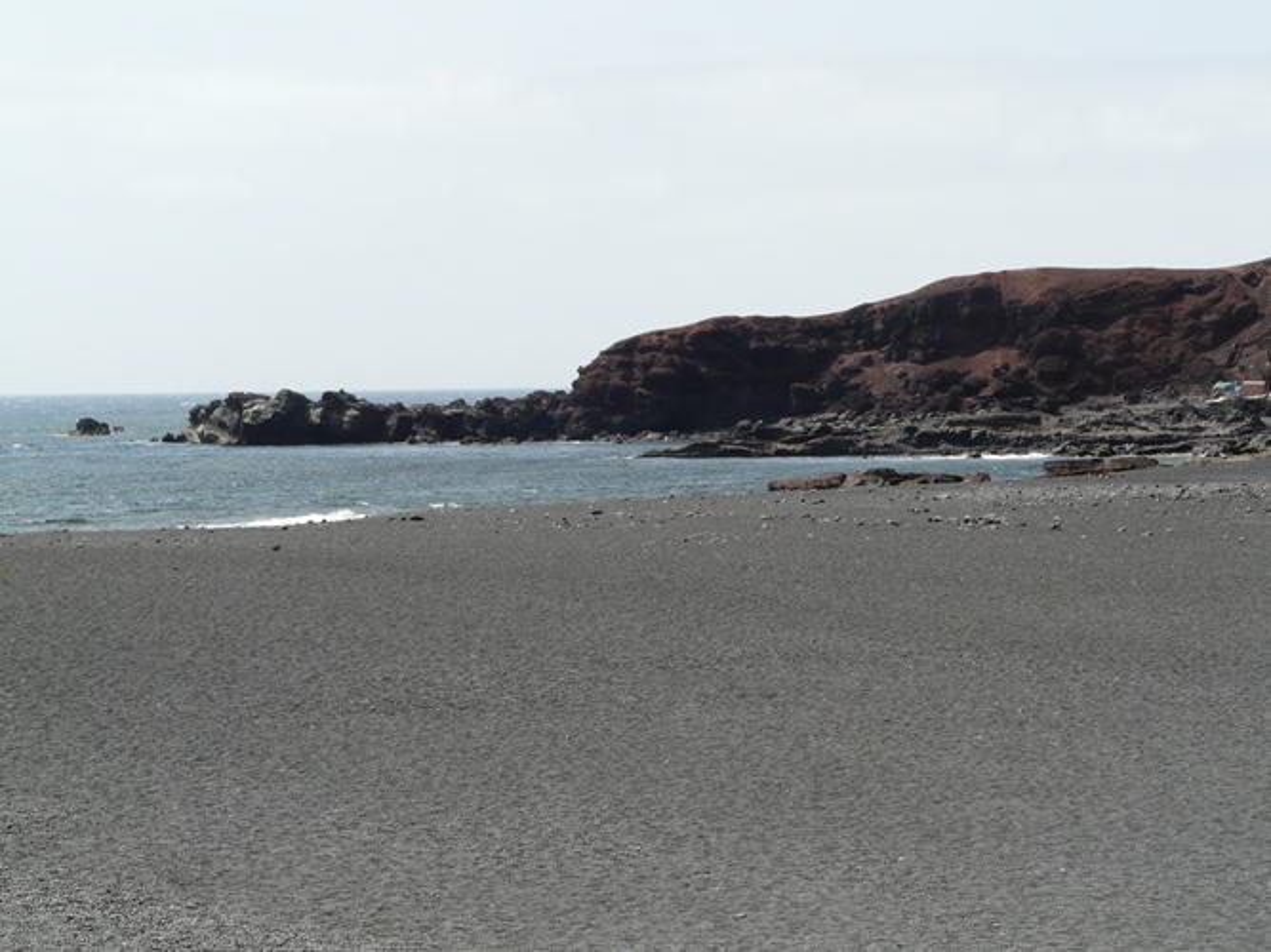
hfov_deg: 22.5
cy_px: 476
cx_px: 636
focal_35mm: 87
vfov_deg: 17.0
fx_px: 3194
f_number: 5.6
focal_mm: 14.3
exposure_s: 1/320
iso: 100
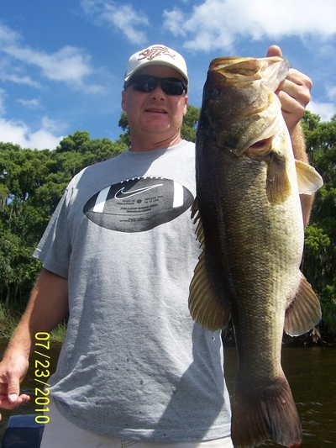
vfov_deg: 50.1
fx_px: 479
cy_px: 224
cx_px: 168
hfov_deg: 38.7
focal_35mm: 37
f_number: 5.6
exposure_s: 1/500
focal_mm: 5.6
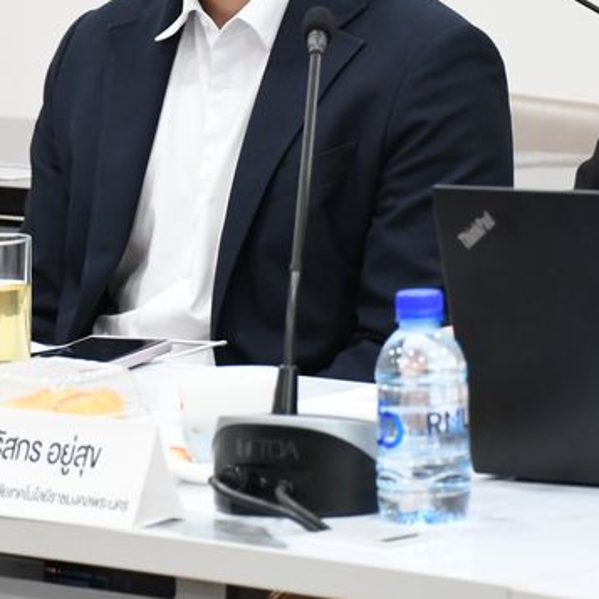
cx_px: 562
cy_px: 31
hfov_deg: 6.4
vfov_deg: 6.4
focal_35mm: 273
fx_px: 5345
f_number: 5
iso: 2500
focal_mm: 75
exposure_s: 1/50
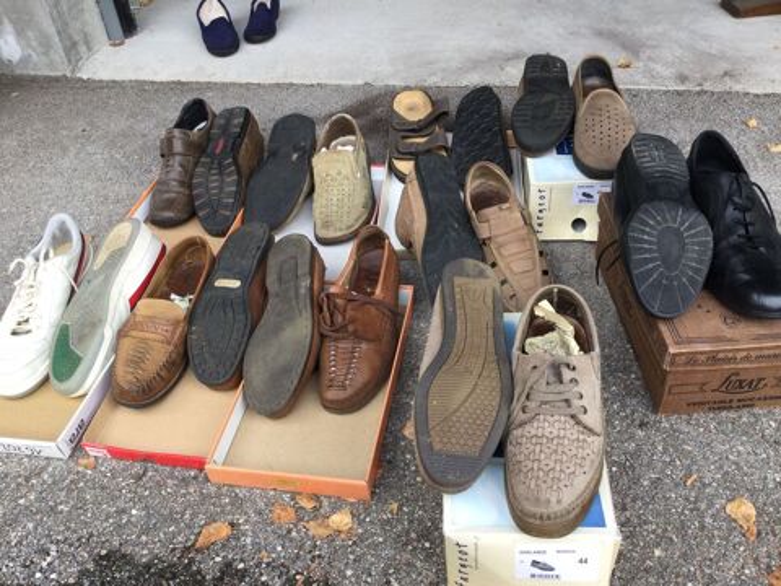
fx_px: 699
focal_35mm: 31
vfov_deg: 45.4
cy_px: 293
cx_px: 390
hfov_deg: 58.4
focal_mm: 3.3
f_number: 2.4
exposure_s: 1/100
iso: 32
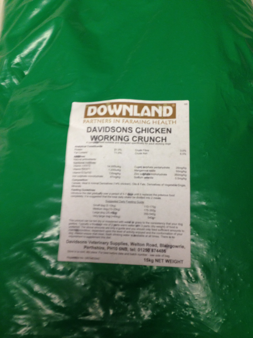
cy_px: 169
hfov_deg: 42.9
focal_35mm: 33
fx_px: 322
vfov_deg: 55.4
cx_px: 126
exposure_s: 1/20
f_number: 2.4
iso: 125
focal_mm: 4.13
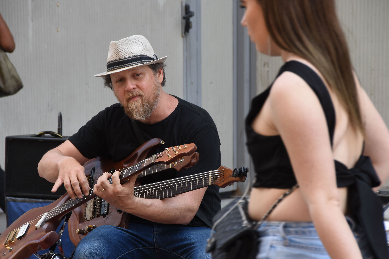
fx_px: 2431
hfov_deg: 9.1
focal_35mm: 225
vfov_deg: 6.1
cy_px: 130
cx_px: 194
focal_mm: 150
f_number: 9
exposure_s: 1/250
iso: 400
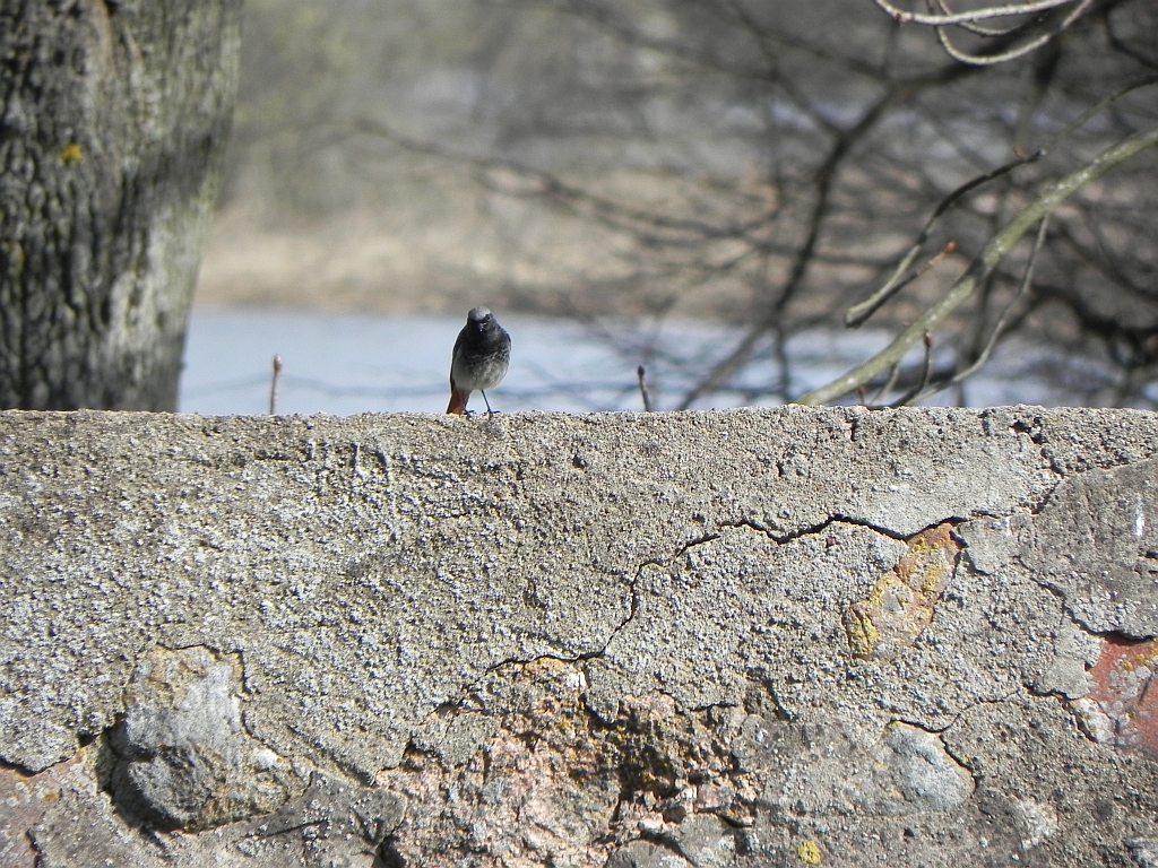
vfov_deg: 2.2
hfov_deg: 2.9
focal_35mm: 678
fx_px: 22681
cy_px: 434
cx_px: 579
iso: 160
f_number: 6.3
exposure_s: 1/306
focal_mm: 120
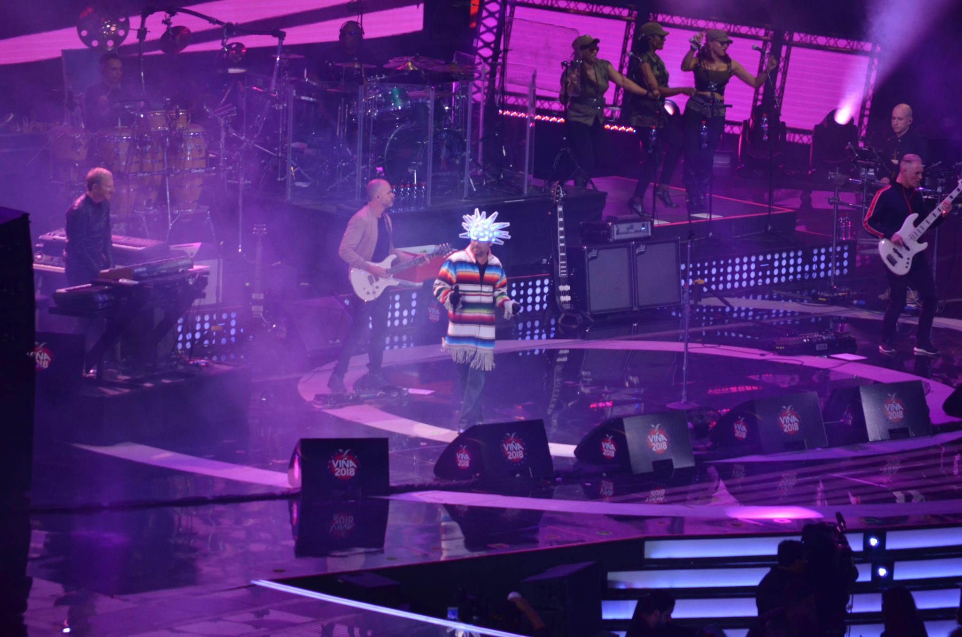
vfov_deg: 4.6
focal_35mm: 300
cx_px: 481
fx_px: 7999
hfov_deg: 6.9
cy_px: 318
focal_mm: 200
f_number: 5.6
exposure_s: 1/125
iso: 800
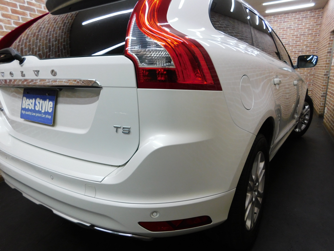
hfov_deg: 73.9
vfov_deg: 58.9
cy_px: 126
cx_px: 167
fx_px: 222
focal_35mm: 23
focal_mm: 4
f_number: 3
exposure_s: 1/30
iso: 180
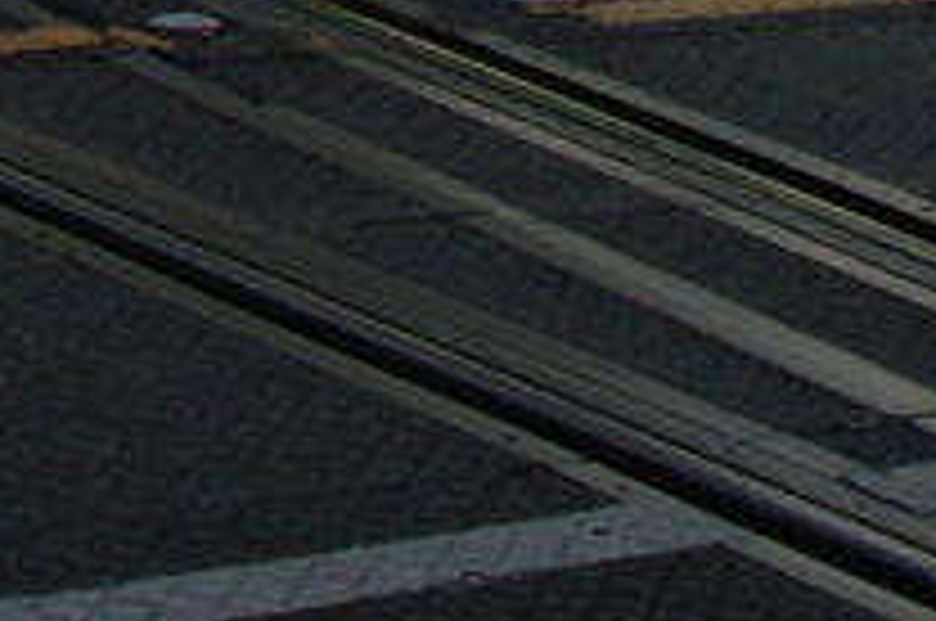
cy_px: -1058
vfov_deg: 6.2
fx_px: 5400
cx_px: -770
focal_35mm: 208
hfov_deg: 9.4
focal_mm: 18
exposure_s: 1/160
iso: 100
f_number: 10
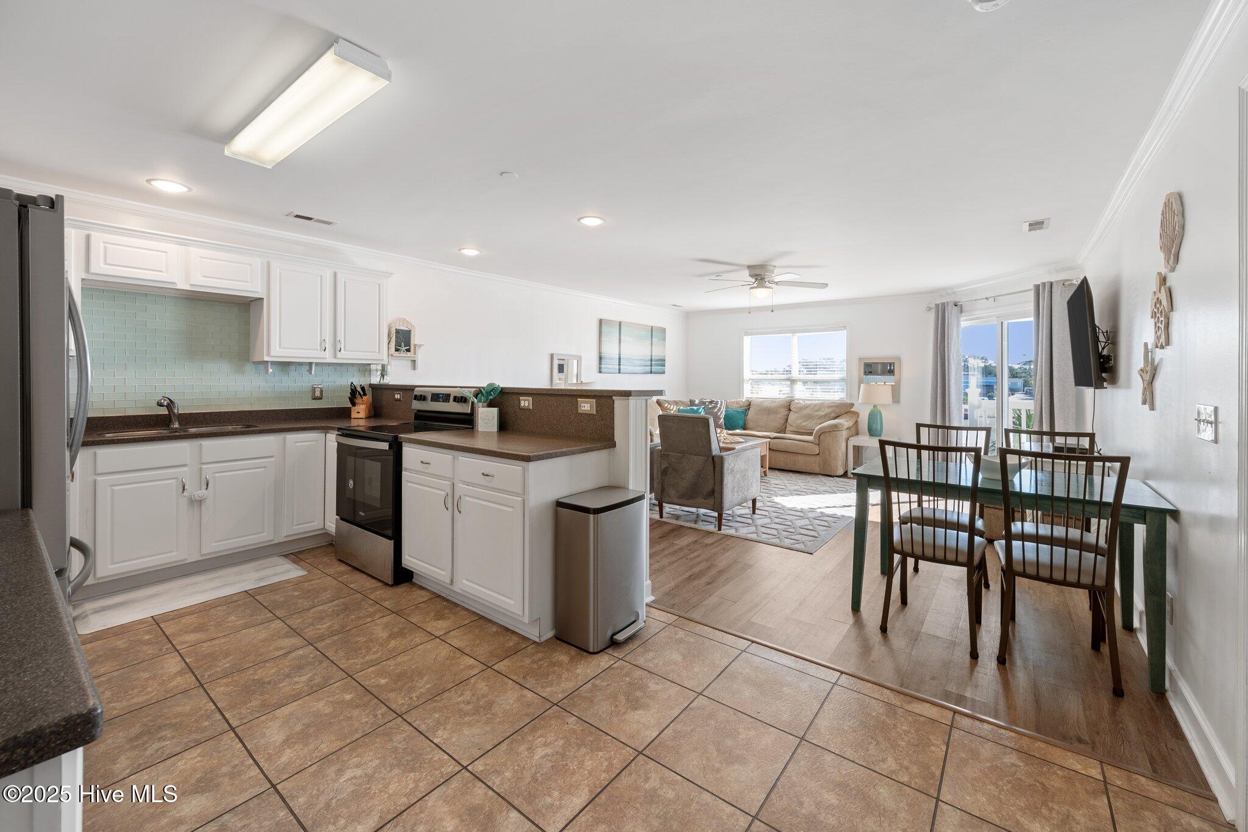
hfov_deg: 104.3
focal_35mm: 14
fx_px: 485
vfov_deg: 81.2
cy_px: 416
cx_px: 624
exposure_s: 1/3
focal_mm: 14
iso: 200
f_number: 8
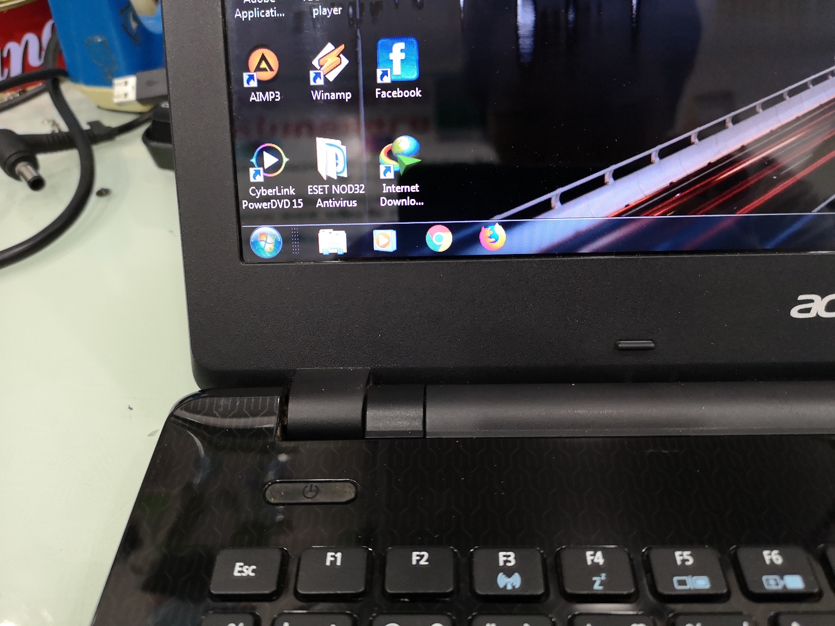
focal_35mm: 27
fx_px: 651
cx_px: 418
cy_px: 313
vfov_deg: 51.4
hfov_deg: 65.3
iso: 640
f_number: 1.8
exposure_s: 1/100
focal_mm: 3.95
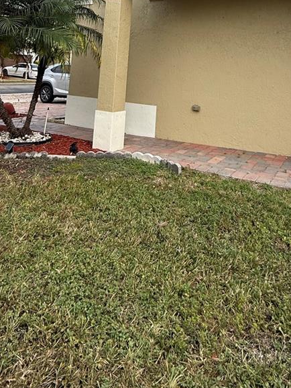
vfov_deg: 52.1
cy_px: 21
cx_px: 162
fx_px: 325
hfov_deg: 48.1
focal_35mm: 29
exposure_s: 1/914
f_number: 2.2
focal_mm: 2.22
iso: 50
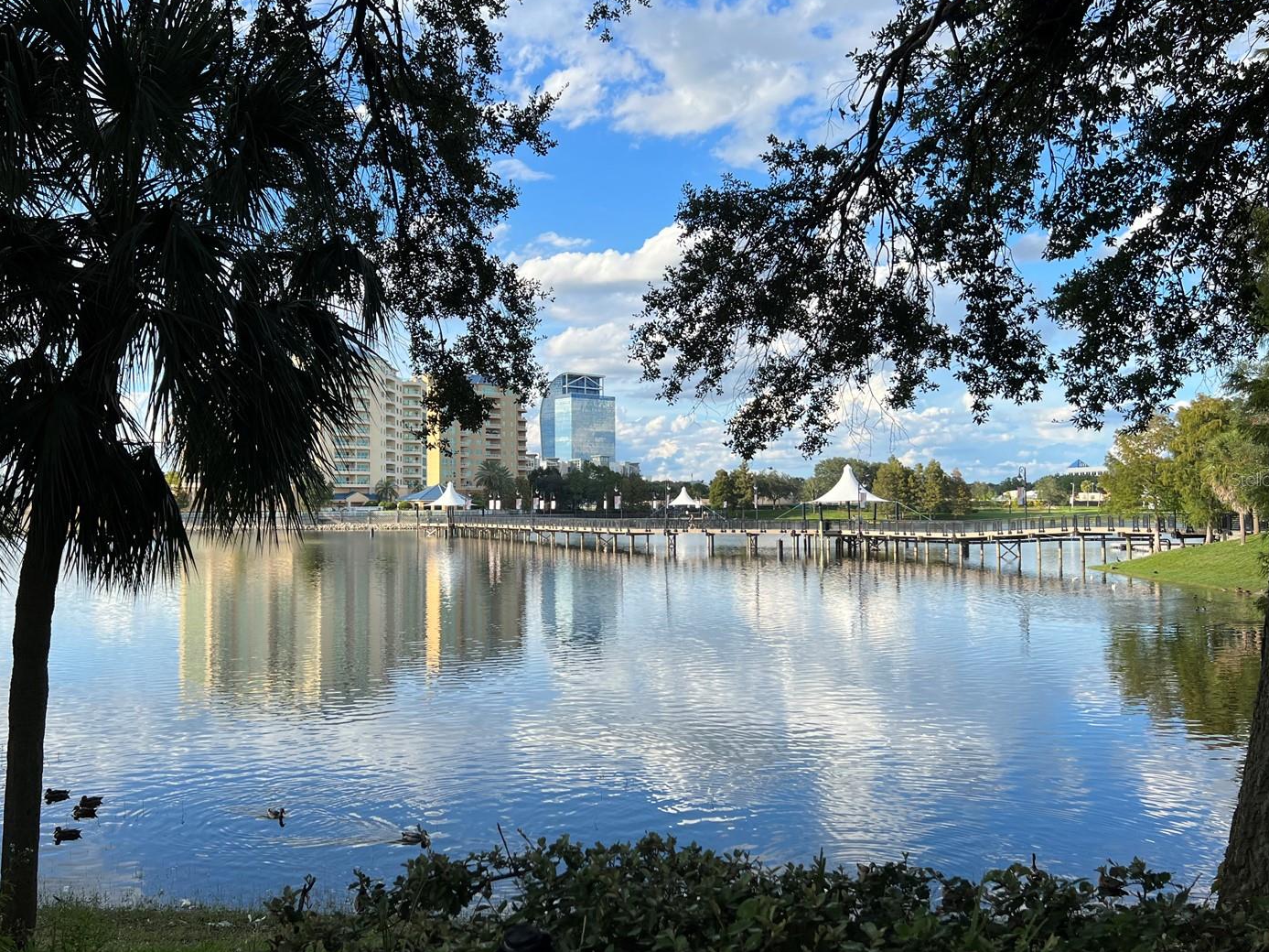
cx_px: 585
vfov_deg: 46.8
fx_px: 1100
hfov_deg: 59.9
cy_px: 479
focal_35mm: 30
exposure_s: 1/2083
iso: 50
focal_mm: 5.7
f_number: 1.5
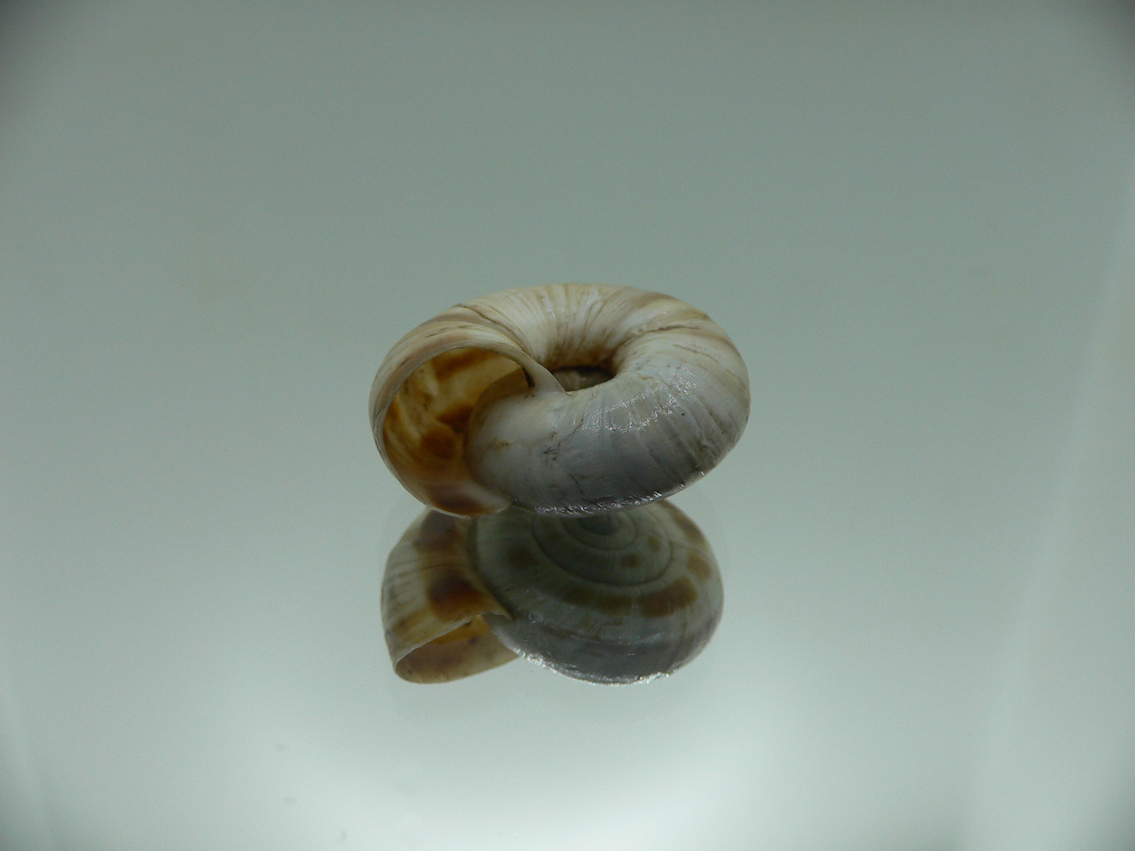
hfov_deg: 52.6
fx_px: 1148
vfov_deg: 40.7
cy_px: 426
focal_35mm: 35
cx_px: 568
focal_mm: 4.6
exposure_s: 1/100
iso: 80
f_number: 2.8
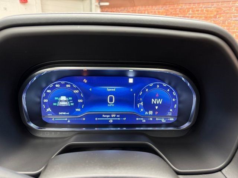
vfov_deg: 56.8
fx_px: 165
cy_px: 89
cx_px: 119
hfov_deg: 71.6
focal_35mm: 24
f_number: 1.78
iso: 640
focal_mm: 6.76
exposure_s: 1/40
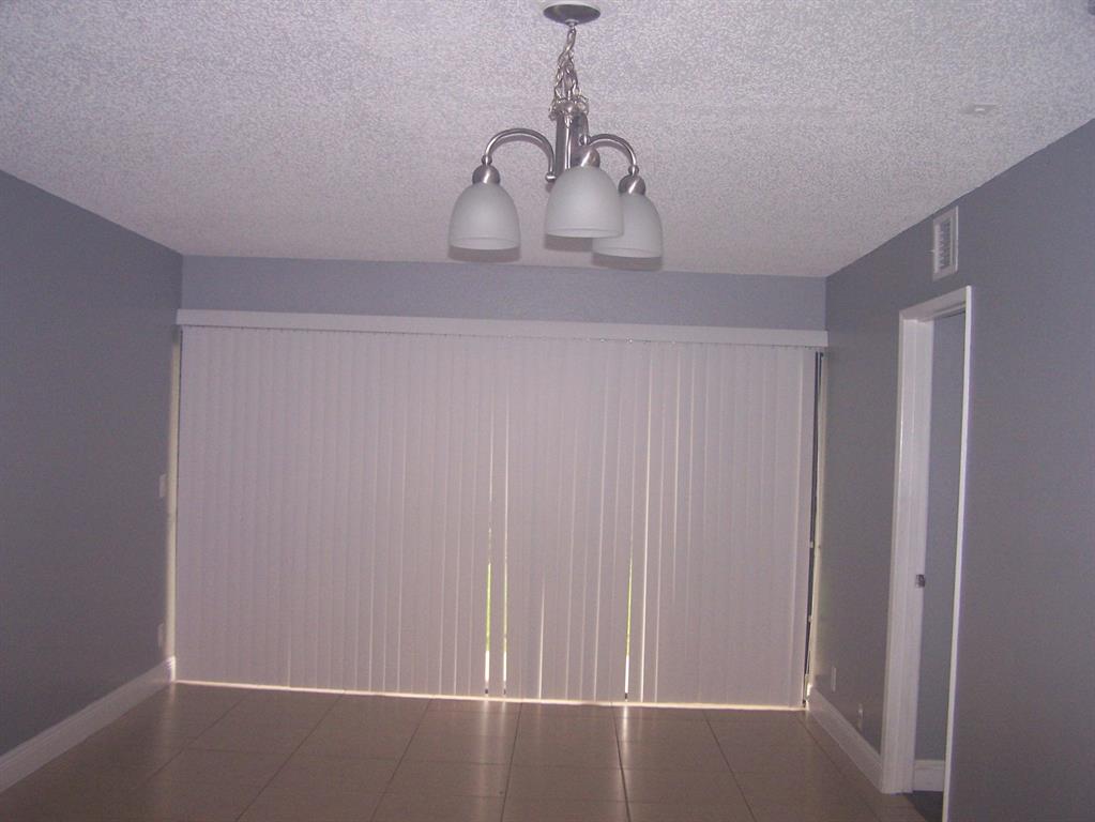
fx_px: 1202
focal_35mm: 38
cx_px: 548
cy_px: 411
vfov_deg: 37.7
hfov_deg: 49.0
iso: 140
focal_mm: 6.3
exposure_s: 1/45
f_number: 2.8
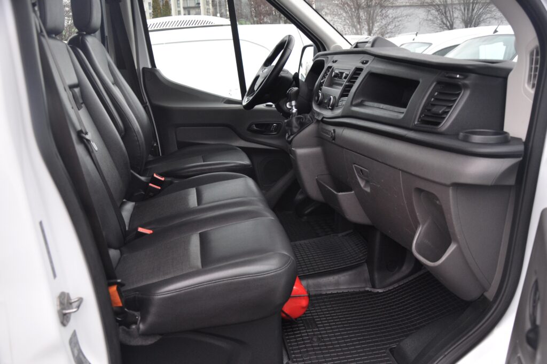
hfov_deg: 57.3
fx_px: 501
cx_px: 274
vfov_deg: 39.9
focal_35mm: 33
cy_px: 182
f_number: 3.8
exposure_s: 1/40
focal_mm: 22
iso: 500
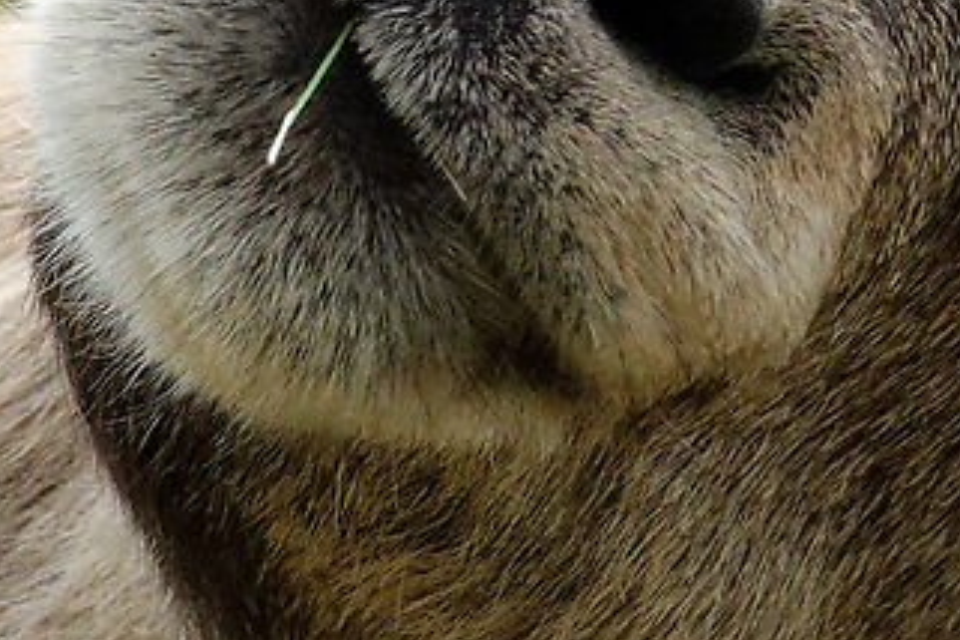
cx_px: 1385
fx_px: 61729
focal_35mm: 2315
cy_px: 81
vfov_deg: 0.6
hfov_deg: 0.9
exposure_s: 1/2000
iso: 400
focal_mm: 113.69
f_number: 4
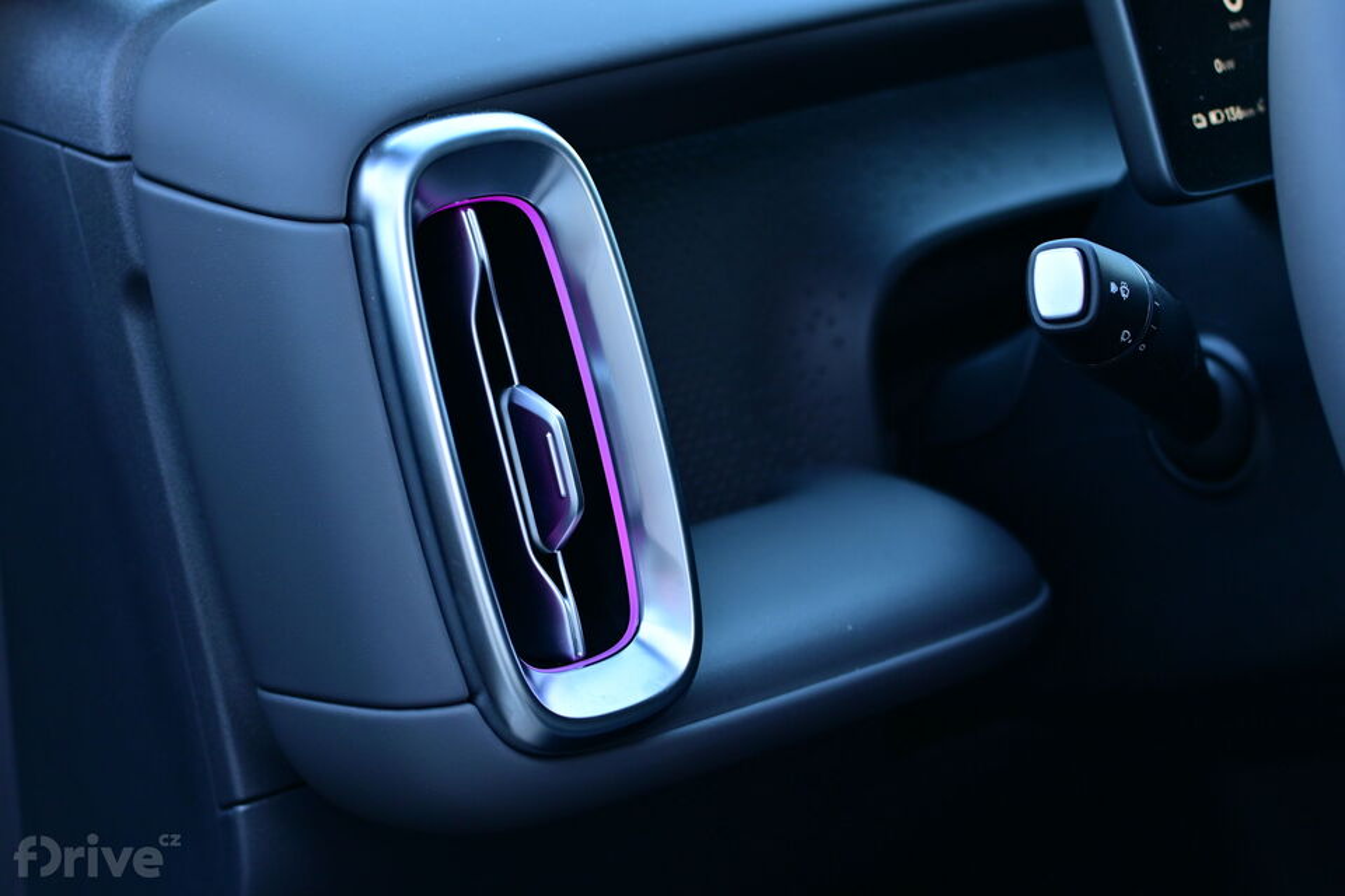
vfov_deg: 18.2
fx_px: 2802
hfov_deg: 27.0
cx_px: 672
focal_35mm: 75
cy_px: 448
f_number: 3.2
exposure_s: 1/125
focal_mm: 50
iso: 320
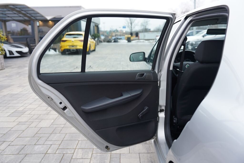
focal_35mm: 32
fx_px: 217
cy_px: 82
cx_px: 122
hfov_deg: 58.7
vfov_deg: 41.1
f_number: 3.2
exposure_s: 1/50
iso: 100
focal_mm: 32
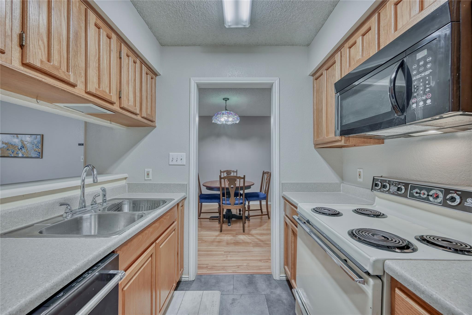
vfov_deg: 81.2
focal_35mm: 14
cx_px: 236
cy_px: 158
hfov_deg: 104.2
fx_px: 184
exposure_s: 1/15
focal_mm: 14
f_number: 8
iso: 160
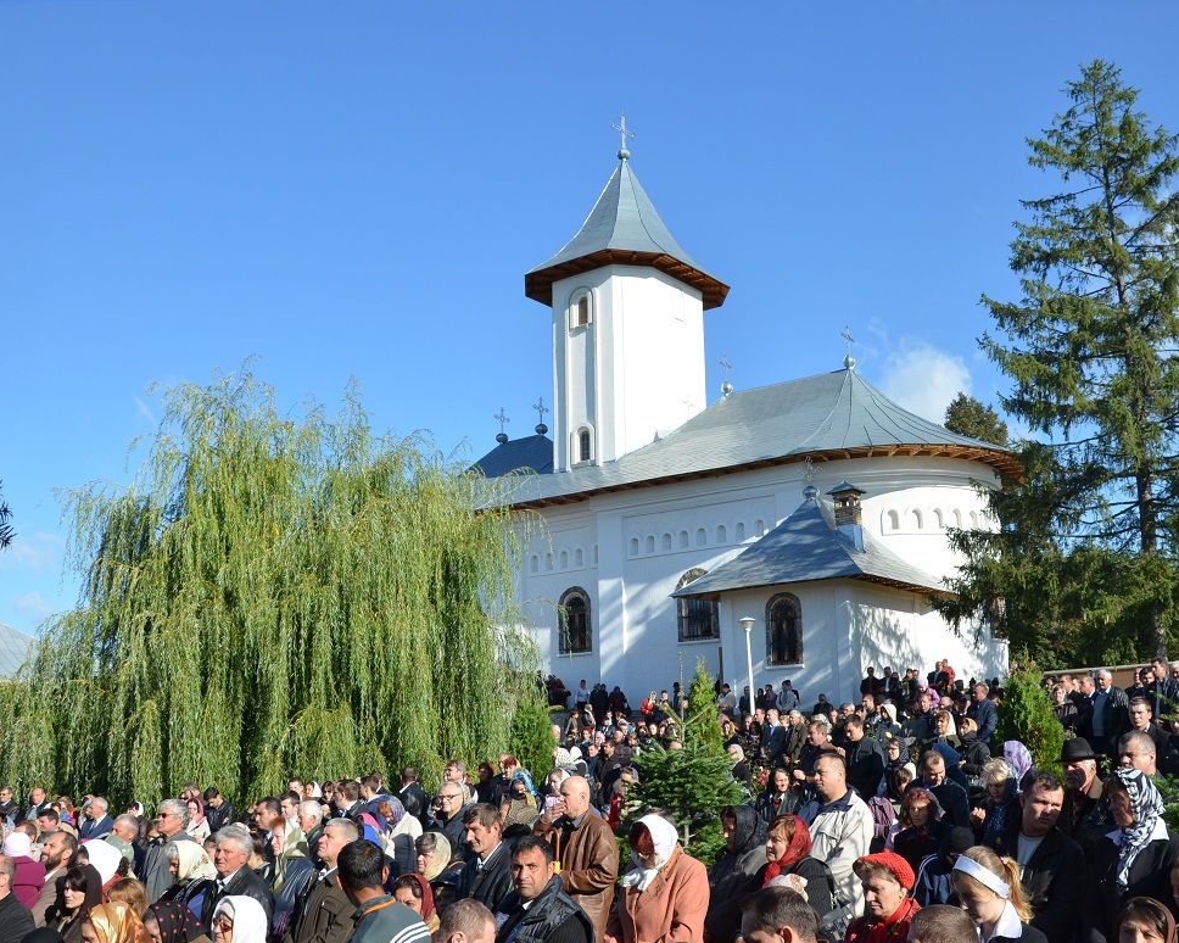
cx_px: 648
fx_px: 1276
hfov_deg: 49.5
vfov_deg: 40.5
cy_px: 470
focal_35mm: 37
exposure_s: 1/400
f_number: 10
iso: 320
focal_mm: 21
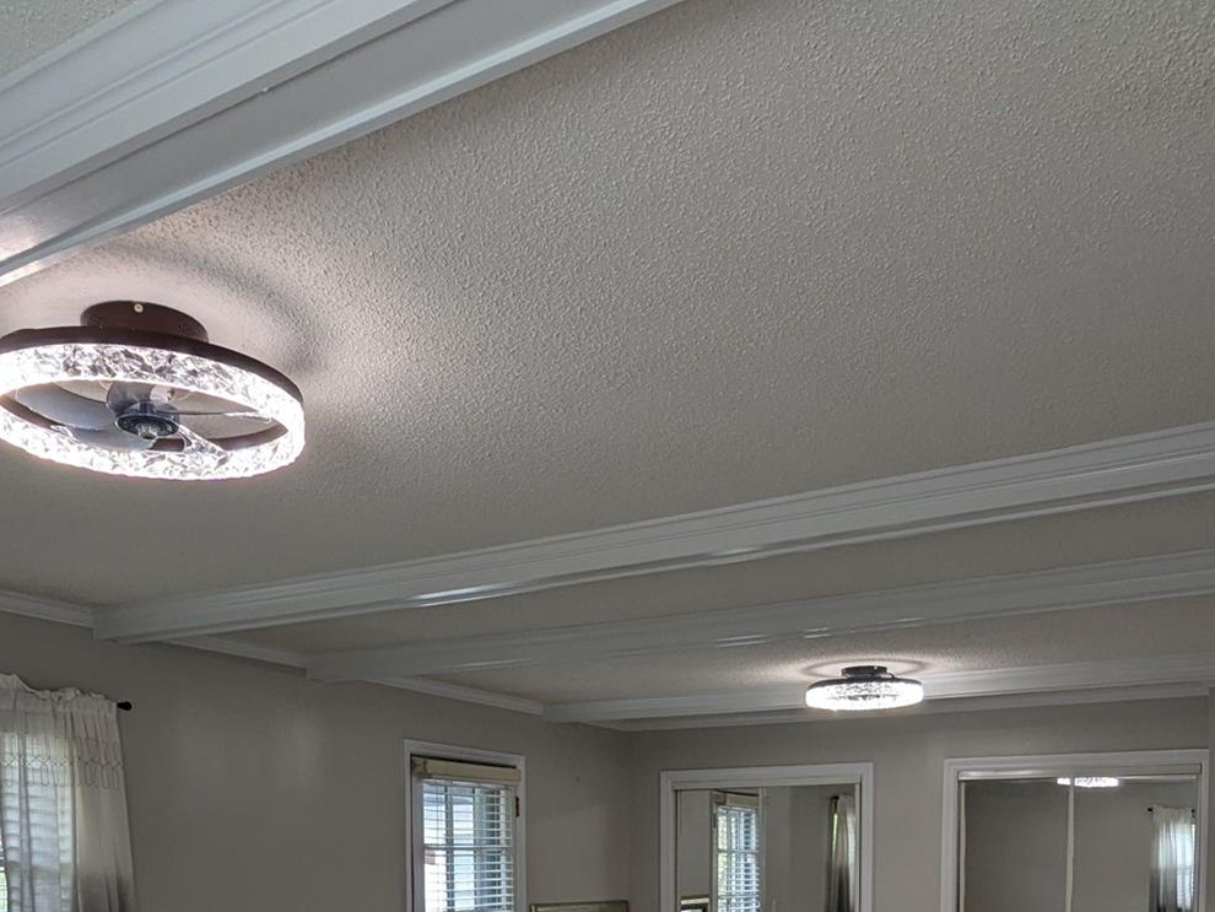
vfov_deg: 38.0
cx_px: 576
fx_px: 1159
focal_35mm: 33
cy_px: 924
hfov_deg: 55.3
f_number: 2.2
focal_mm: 2.35
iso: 80
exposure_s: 1/133
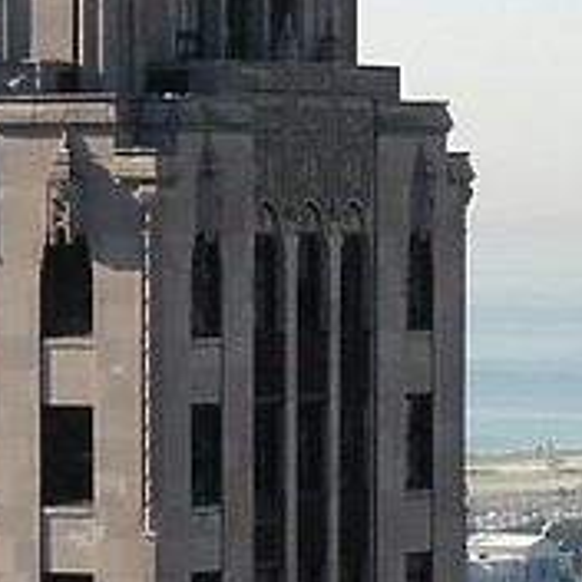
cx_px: -43
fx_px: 7133
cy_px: 336
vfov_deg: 4.7
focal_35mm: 375
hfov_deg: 4.7
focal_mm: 16.66
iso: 64
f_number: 8
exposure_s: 1/125
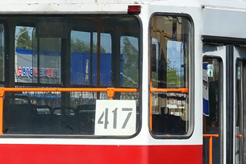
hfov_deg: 4.1
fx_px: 3426
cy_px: 43
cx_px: 221
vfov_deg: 2.8
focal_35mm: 501
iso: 200
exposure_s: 1/1000
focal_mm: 85
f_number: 9
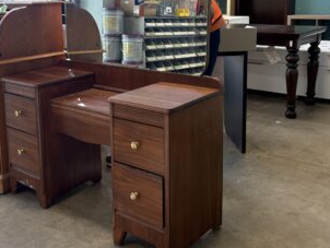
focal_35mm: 43
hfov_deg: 43.6
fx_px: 410
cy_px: 69
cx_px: 131
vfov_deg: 33.1
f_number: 1.6
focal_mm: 5.96
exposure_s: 1/125
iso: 125
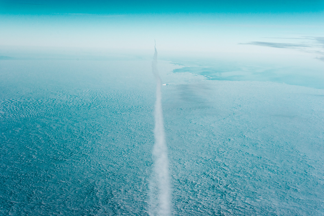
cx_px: 162
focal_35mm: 70
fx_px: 630
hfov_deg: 28.8
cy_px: 108
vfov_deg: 19.5
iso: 800
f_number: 8
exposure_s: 1/2000
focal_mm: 70
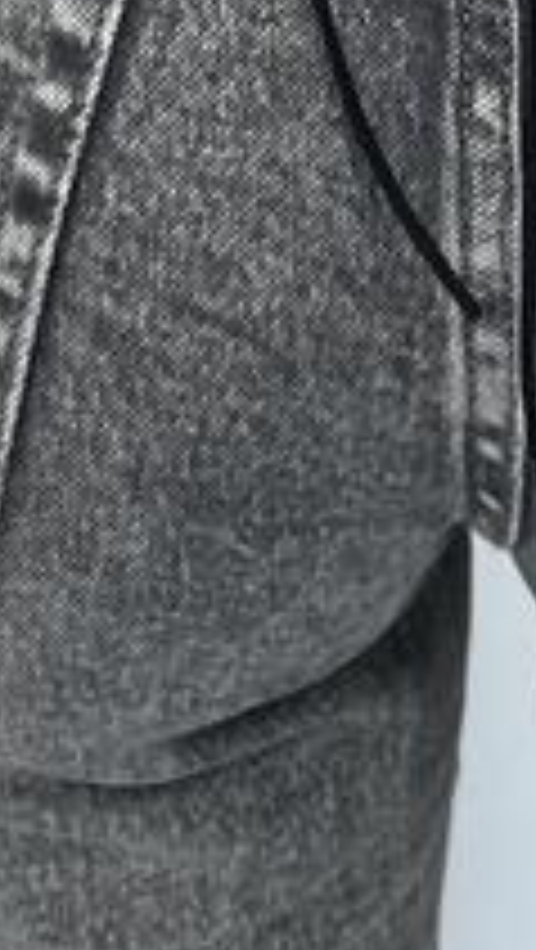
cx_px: 347
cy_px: -1616
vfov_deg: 10.6
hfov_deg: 7.6
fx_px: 4060
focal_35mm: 161
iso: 64
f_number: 1.5
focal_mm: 5.7
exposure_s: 1/100
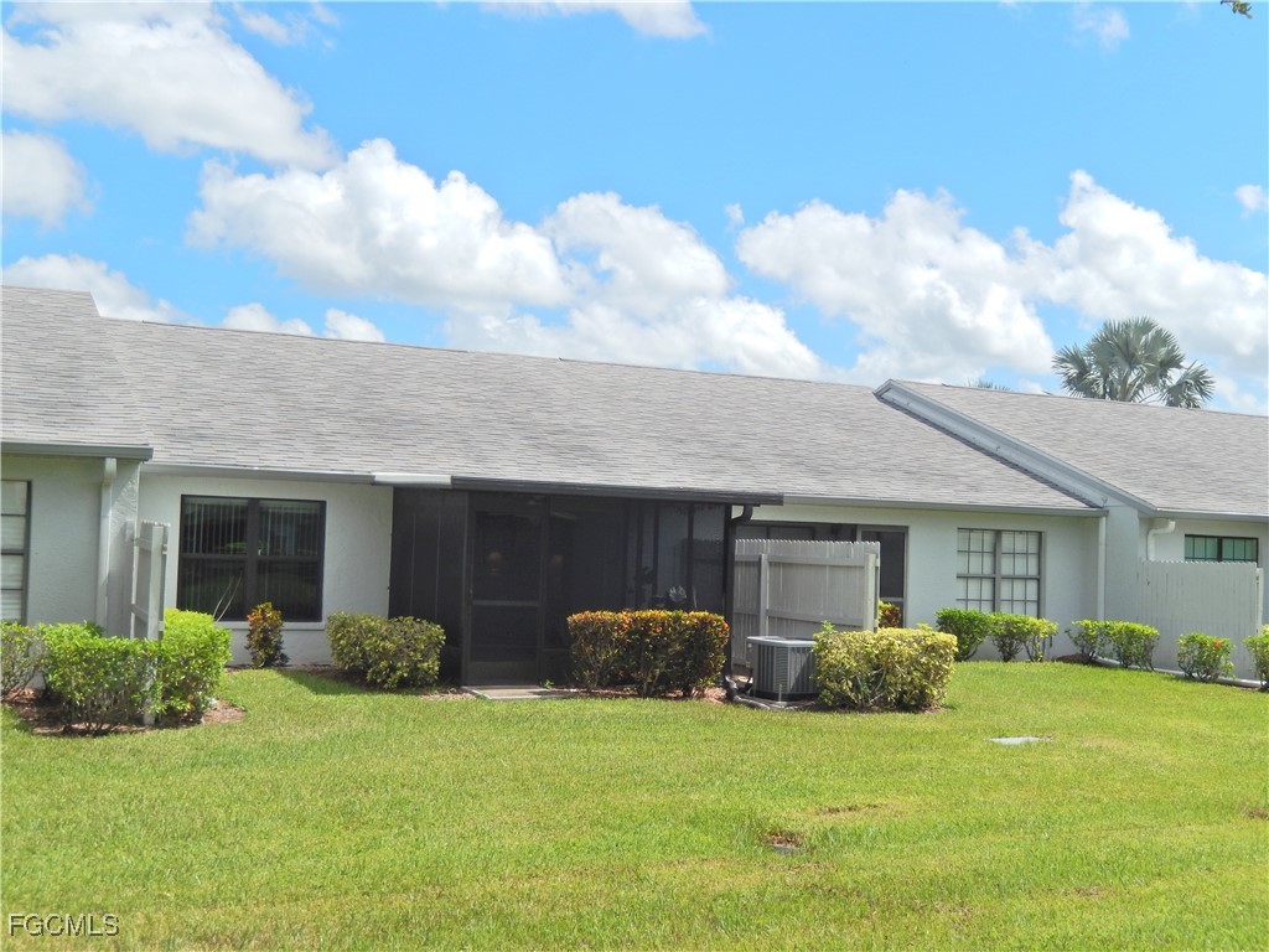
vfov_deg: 35.1
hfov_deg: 45.8
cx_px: 634
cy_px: 476
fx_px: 1503
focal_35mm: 41
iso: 125
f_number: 4.2
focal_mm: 7.3
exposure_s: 1/1250
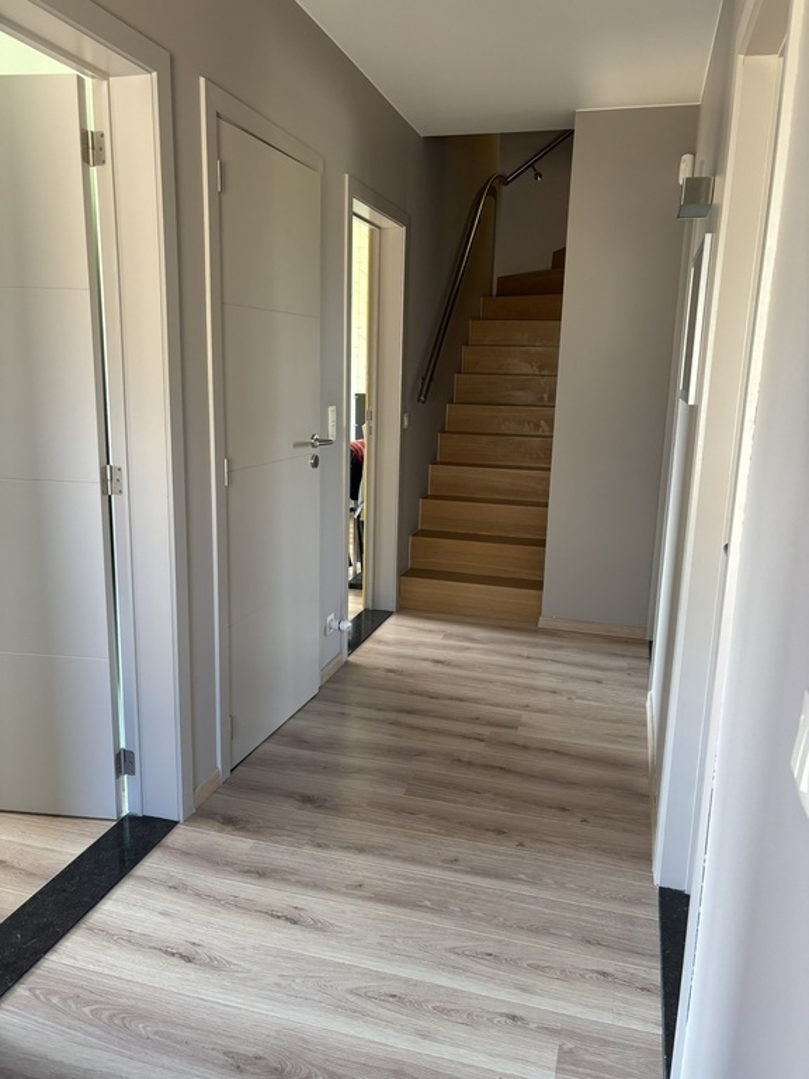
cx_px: 404
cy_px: 540
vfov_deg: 67.3
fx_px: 810
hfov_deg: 53.1
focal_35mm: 26
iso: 200
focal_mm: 5.96
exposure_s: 1/50
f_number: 1.6
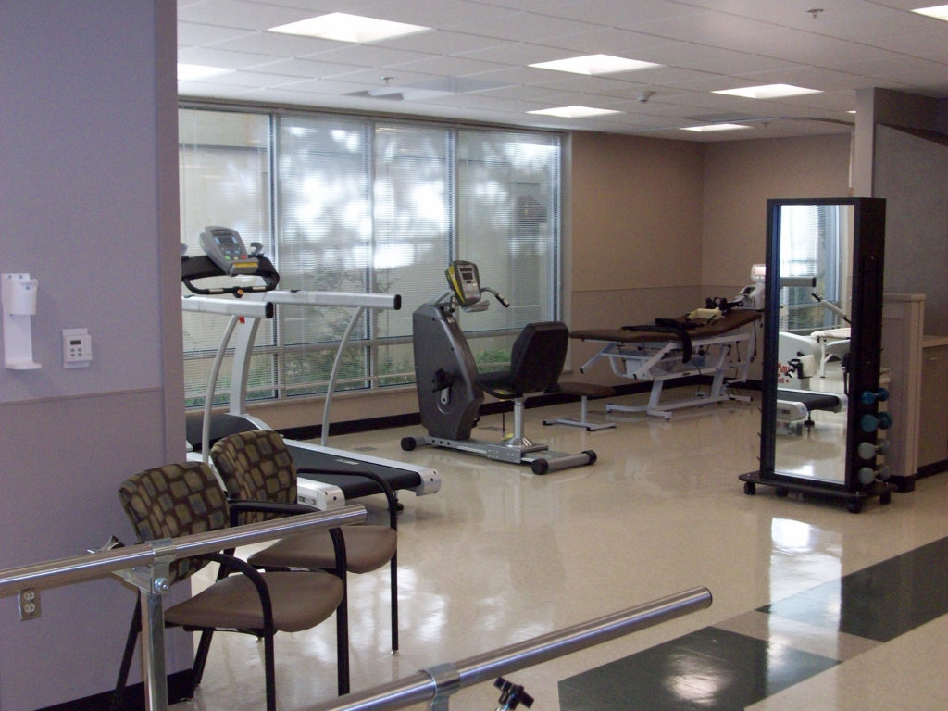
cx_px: 474
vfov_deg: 34.3
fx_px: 1150
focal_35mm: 42
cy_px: 356
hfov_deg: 44.8
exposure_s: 1/68.5
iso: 200
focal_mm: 7.1
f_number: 3.2
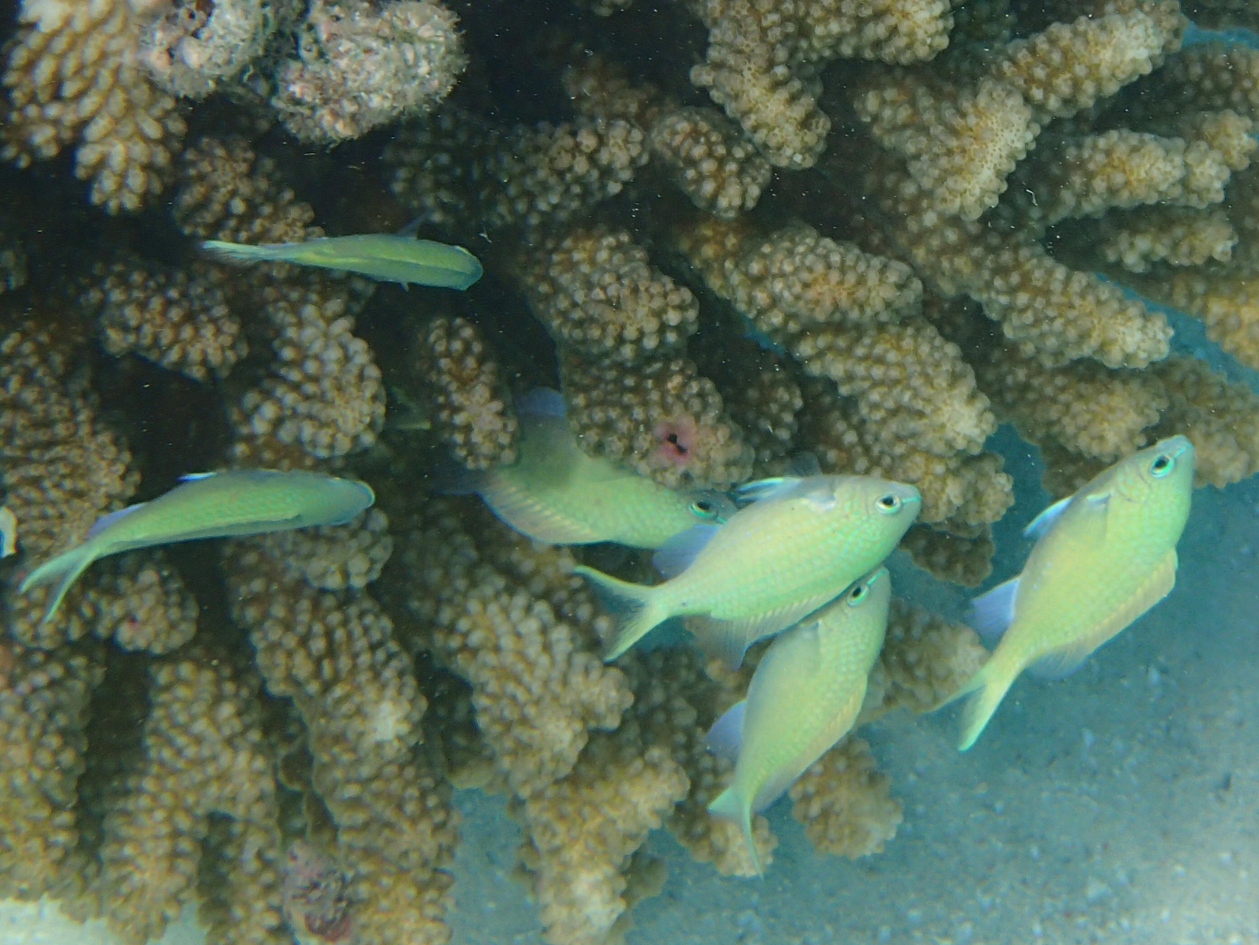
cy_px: 472
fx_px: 3637
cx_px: 630
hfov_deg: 19.6
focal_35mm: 100
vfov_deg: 14.8
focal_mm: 18
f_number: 6.3
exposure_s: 1/400
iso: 125
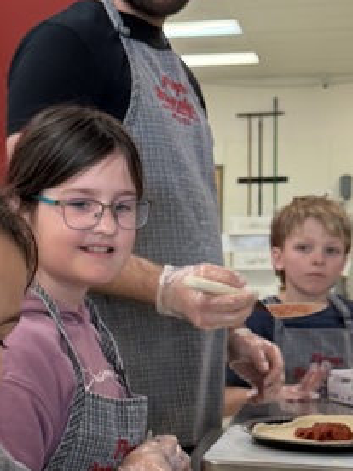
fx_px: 1210
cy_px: 394
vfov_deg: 21.7
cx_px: 94
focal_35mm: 89
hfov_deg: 16.5
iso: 125
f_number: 1.78
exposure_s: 1/60
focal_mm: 6.76
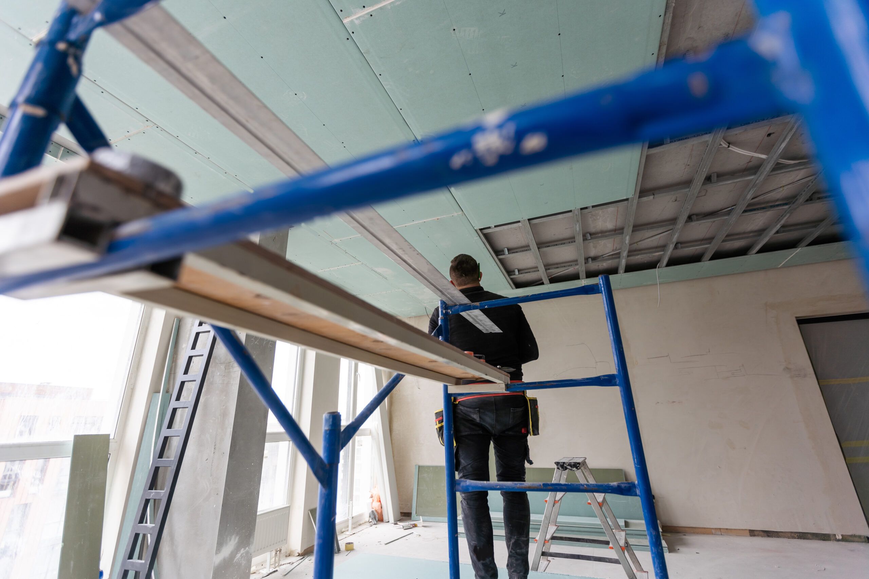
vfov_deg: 73.8
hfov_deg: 96.7
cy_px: 290
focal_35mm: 16
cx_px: 434
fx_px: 386
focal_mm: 16
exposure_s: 1/160
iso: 100
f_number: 2.8
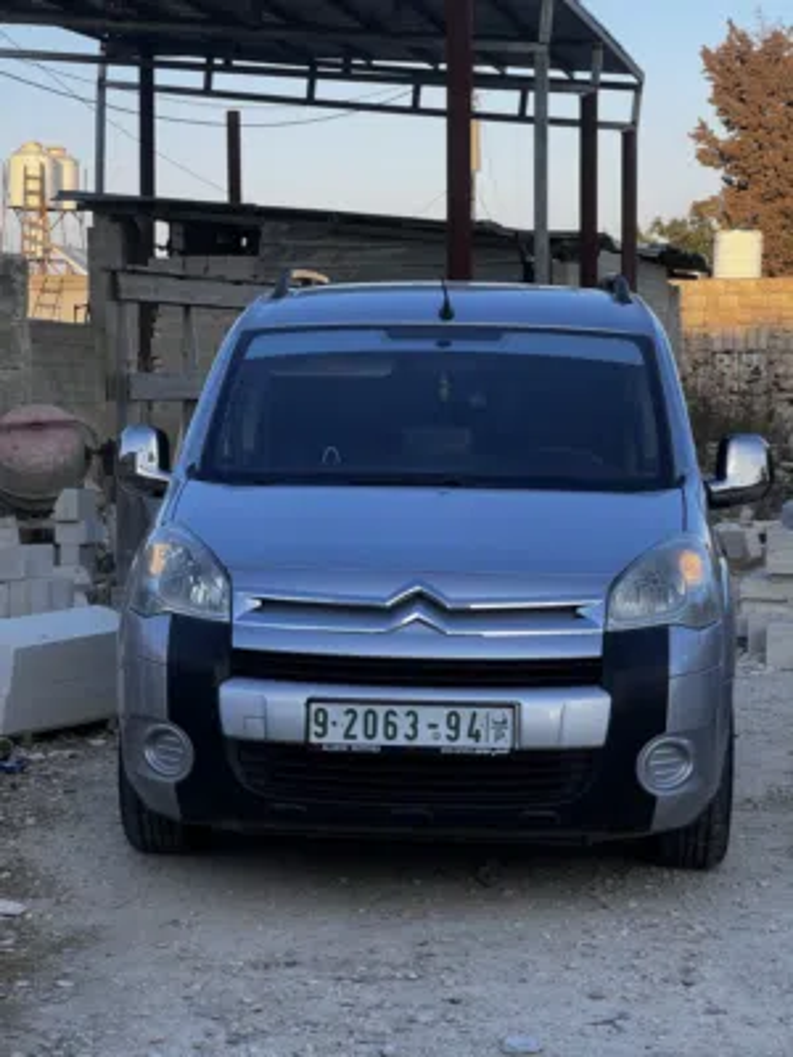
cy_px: 528
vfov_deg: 25.3
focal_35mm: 77
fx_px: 2352
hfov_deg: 19.1
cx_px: 396
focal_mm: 9
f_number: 2.8
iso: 32
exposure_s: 1/117
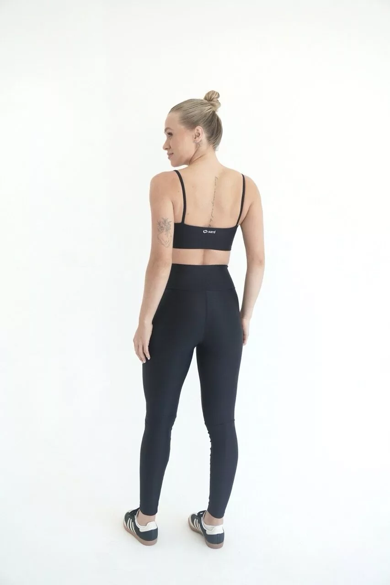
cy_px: 292
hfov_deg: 34.2
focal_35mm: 39
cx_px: 195
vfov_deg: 49.6
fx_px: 634
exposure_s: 1/160
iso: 640
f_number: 5.6
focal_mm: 26
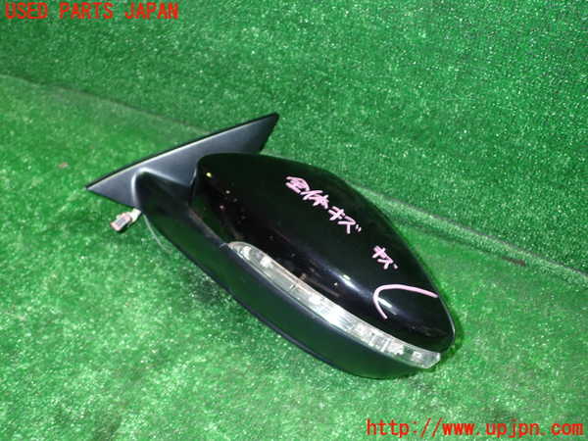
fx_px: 544
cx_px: 294
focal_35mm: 32
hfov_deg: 56.8
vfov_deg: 44.2
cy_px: 220
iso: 200
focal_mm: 5.79
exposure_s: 1/30
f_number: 2.4
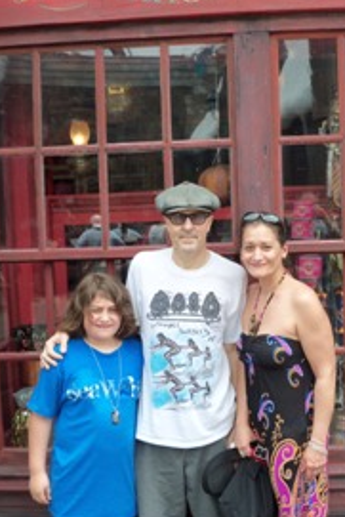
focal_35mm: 48
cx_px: 282
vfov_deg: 41.1
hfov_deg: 27.5
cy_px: 256
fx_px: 689
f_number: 2.9
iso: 80
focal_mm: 5.7
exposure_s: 1/320
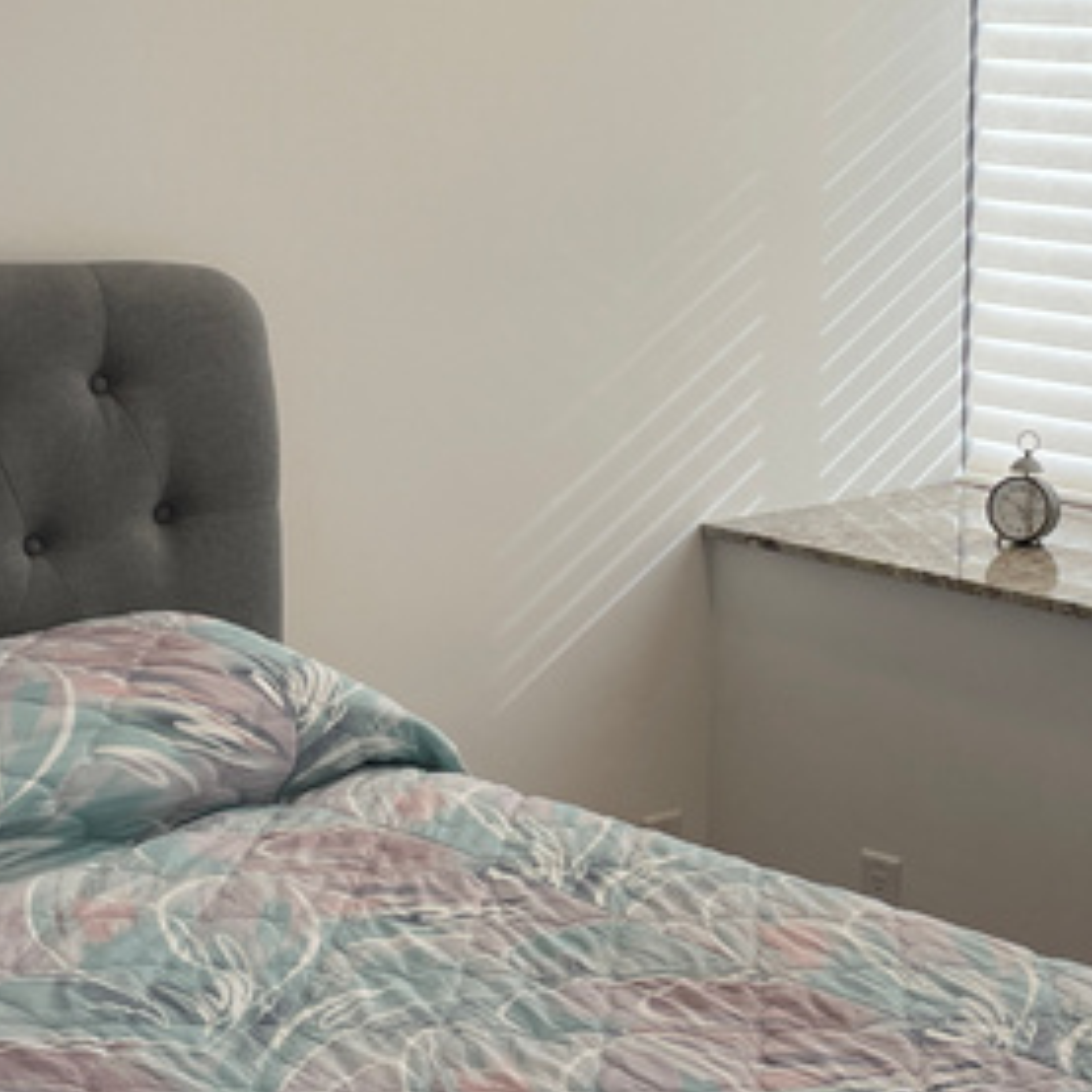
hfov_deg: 20.2
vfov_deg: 20.4
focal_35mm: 85
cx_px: 852
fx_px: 3034
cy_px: 438
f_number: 1.6
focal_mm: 4.2
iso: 40
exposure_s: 1/120
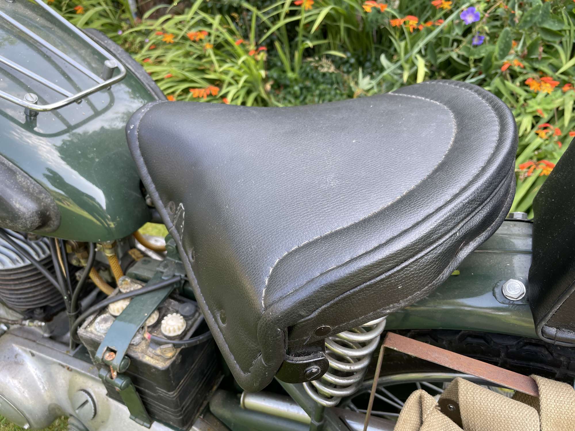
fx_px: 432
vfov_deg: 53.1
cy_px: 216
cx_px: 288
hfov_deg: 67.3
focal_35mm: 26
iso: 50
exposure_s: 1/121
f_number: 1.6
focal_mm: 4.2
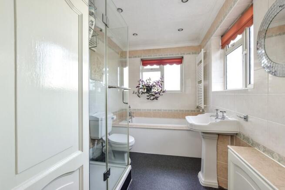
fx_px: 119
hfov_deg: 100.4
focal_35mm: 15
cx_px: 142
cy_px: 95
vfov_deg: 77.4
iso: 640
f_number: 8
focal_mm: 10
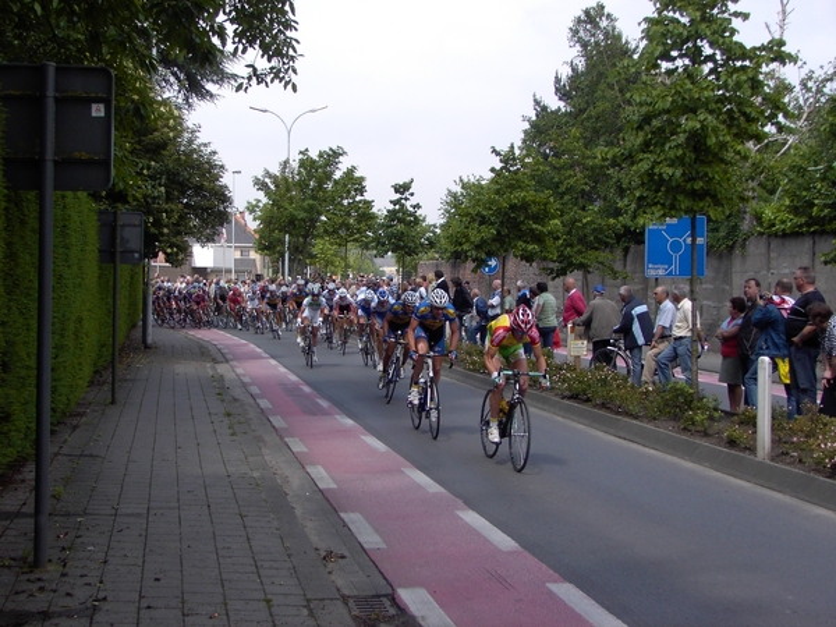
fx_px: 1377
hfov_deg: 33.8
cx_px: 418
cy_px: 314
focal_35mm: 57
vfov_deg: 25.7
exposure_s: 1/670
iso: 70
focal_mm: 8.7
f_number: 2.8
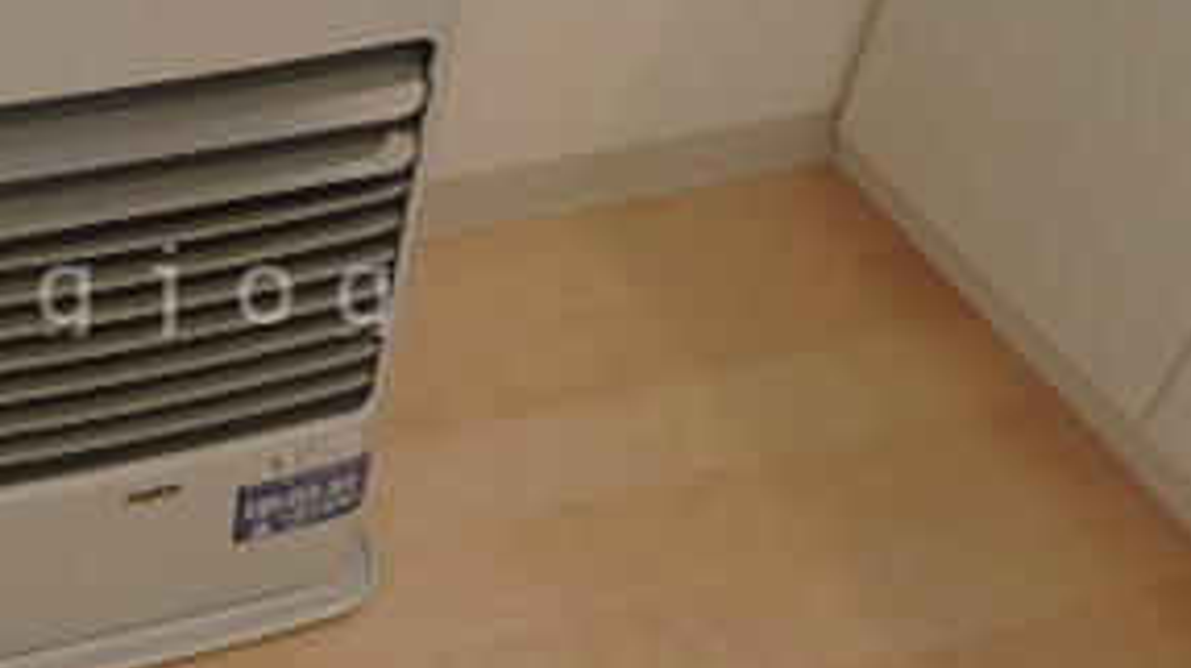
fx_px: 1610
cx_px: 129
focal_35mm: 51
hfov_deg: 38.0
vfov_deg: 23.4
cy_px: 286
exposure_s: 1/40
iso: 200
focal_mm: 3.7
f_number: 3.5
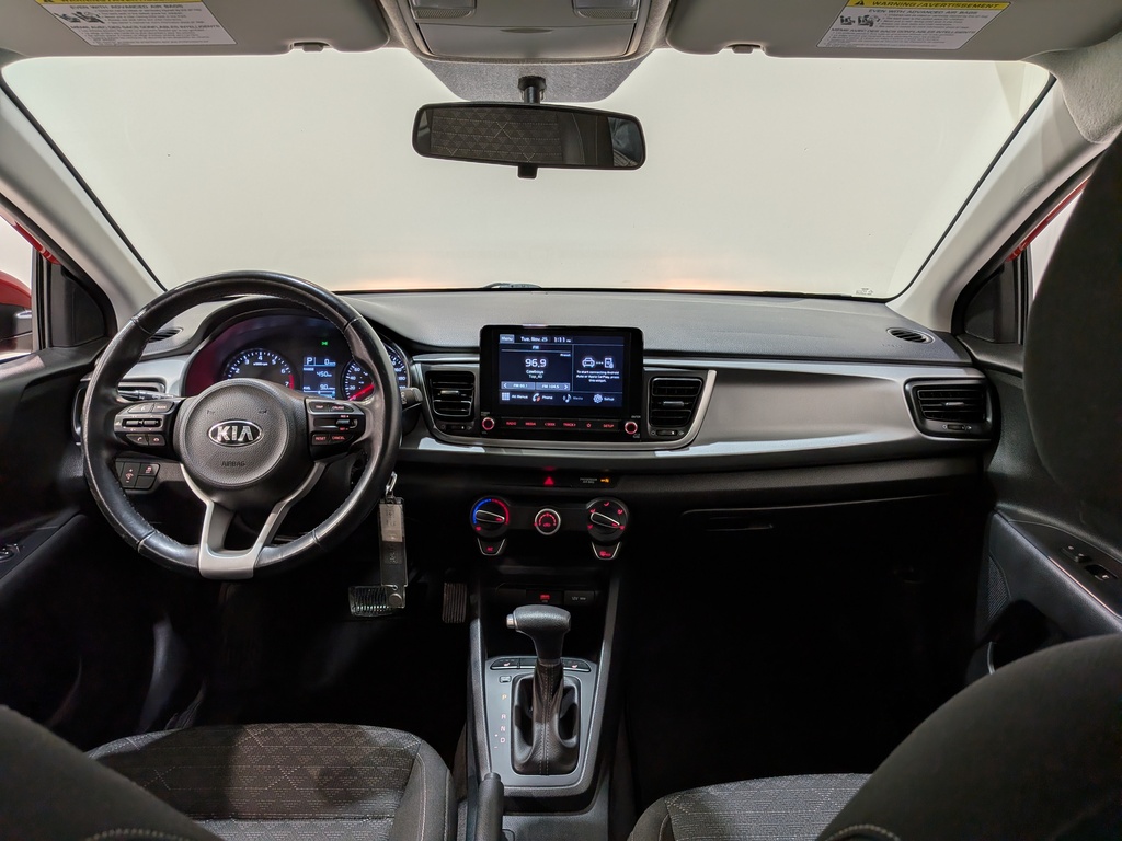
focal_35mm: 24
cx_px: 561
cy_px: 420
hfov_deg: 71.6
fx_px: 778
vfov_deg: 56.8
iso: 29
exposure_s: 1/152
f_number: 1.7
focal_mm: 4.53
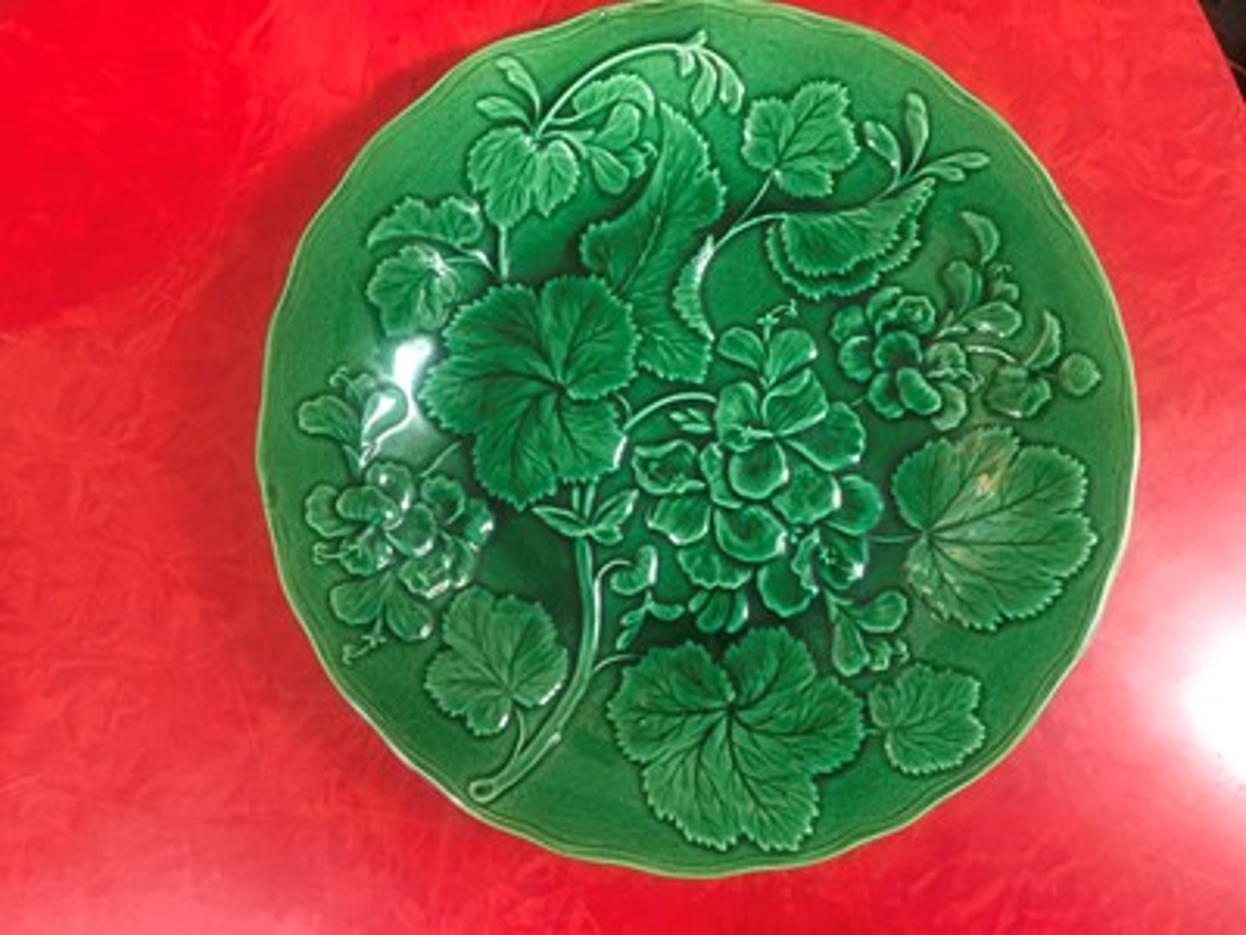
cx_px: 623
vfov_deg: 48.2
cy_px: 468
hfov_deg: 61.7
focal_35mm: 29
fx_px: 1044
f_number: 2.2
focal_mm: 4.15
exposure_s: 1/17
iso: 200
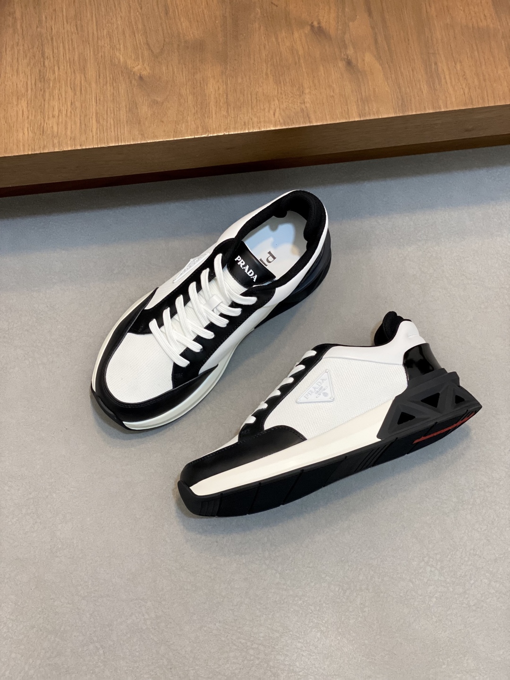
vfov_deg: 36.8
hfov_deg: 28.0
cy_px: 340
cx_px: 255
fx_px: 1021
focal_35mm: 52
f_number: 2
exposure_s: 1/100
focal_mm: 6
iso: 125
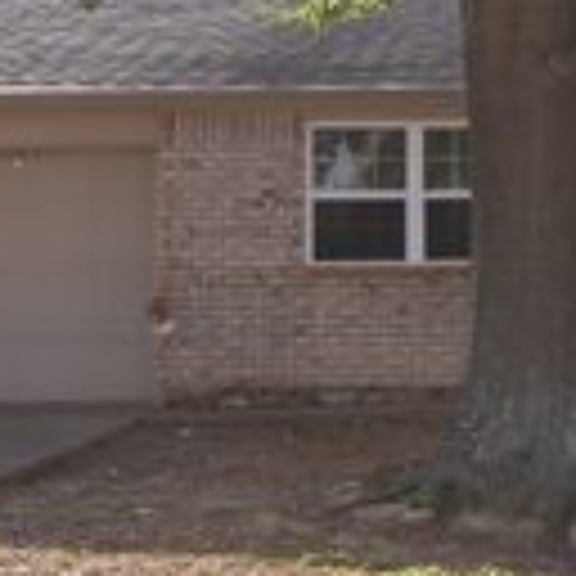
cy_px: 86
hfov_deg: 17.5
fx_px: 1782
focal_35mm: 95
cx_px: 702
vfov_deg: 18.1
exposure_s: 1/500
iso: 320
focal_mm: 19
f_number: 5.6
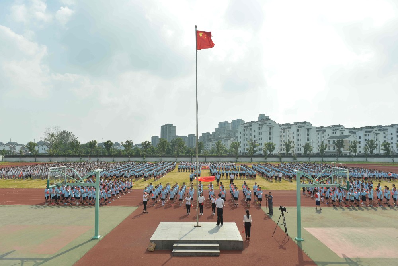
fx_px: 265
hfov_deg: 73.7
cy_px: 133
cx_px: 199
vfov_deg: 53.1
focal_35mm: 24
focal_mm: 24
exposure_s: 1/320
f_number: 6.3
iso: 72
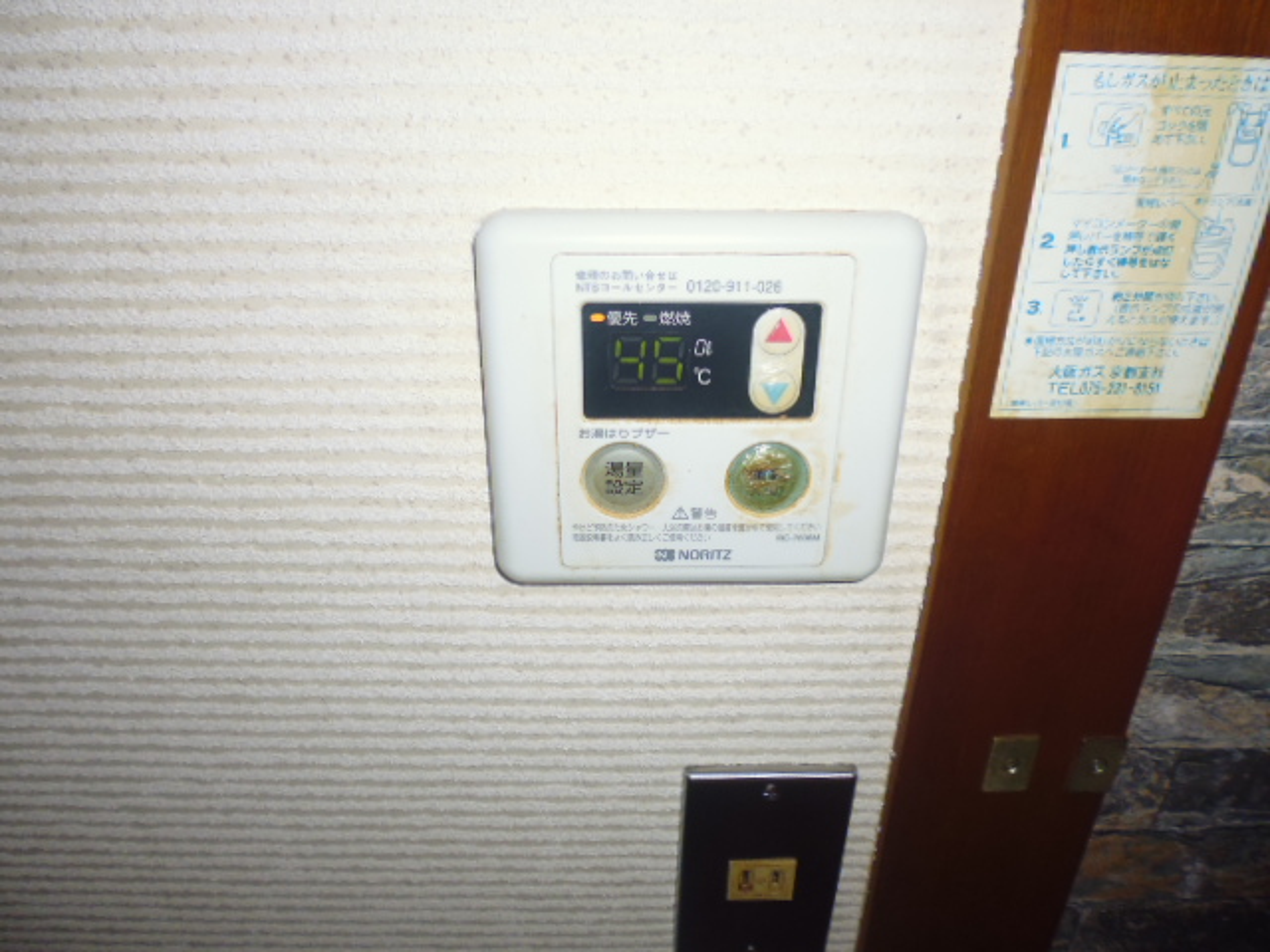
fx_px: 881
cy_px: 476
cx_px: 635
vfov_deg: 56.8
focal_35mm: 24
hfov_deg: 71.6
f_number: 2.8
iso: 100
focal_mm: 4.3
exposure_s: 1/60
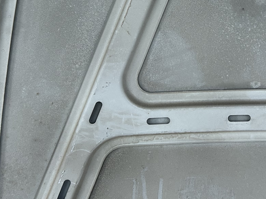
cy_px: -53
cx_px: 246
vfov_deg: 20.2
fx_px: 515
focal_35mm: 67
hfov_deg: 27.8
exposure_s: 1/91
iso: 125
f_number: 1.5
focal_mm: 5.7
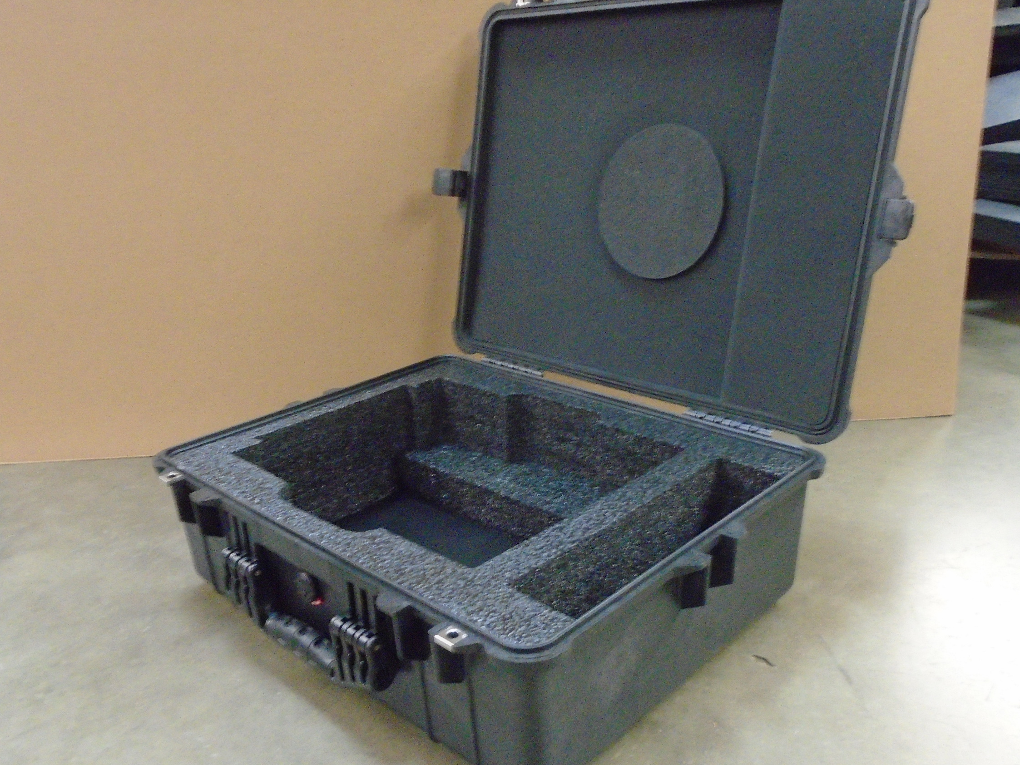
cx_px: 510
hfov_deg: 60.0
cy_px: 426
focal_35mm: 30
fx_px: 884
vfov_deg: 46.7
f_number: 3.2
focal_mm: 4.6
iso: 800
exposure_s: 1/10
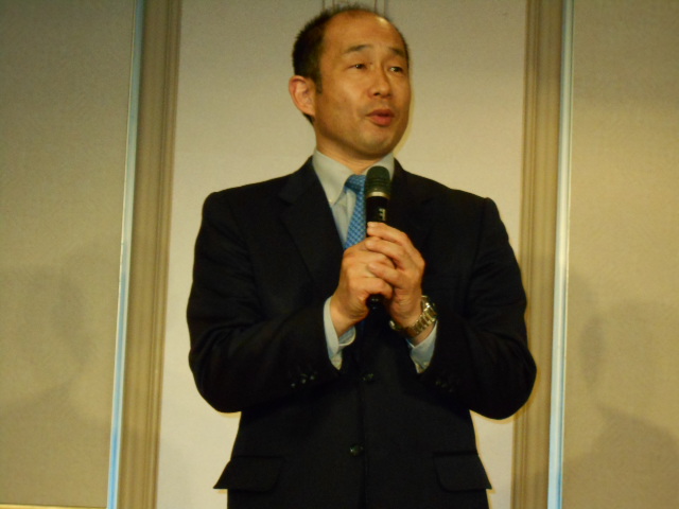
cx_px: 340
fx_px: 2550
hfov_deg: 15.2
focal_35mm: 130
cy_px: 254
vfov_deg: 11.4
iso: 800
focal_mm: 23
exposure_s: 1/60
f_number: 6.5
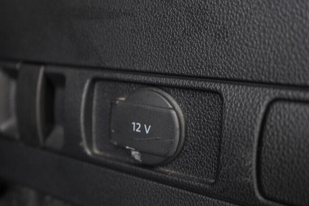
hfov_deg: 44.5
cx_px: 150
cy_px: 112
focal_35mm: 44
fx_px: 378
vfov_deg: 30.5
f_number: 2.8
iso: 1000
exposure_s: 1/40
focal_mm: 24
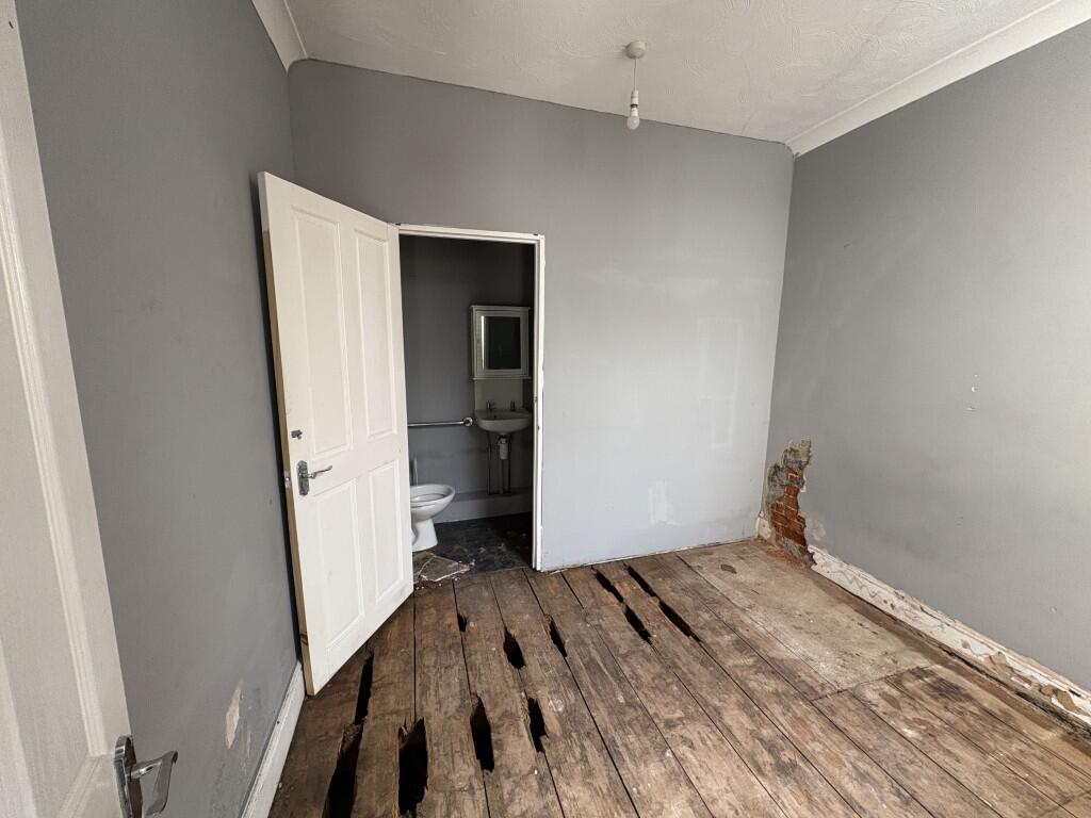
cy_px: 409
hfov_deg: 102.1
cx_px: 546
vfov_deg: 85.7
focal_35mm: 14
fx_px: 441
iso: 250
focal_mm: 2.22
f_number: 2.2
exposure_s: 1/94
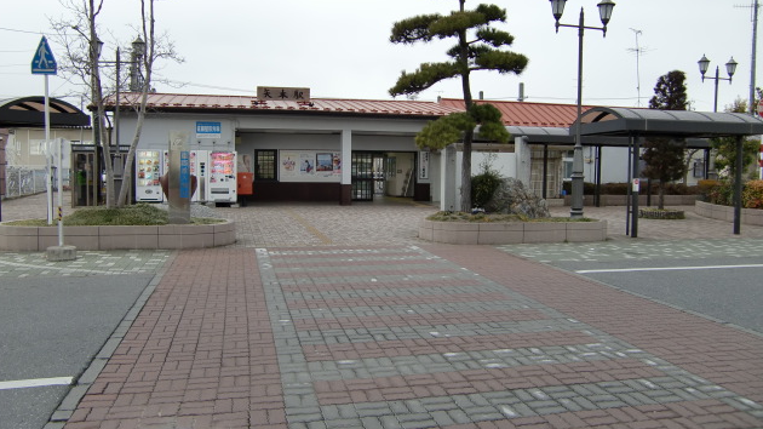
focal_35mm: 31
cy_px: 207
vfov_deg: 37.7
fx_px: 627
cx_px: 377
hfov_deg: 62.6
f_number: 2.6
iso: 64
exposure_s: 1/200
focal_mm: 4.9
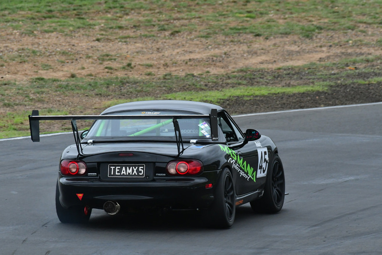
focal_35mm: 750
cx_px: 191
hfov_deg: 2.7
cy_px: 128
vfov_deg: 1.8
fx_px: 7961
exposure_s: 1/640
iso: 1600
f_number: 10
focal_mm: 500
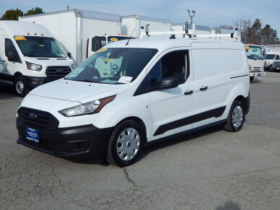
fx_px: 348
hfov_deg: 43.9
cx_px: 140
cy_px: 105
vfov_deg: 33.6
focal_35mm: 43
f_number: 7.1
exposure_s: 1/640
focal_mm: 7.7
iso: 125
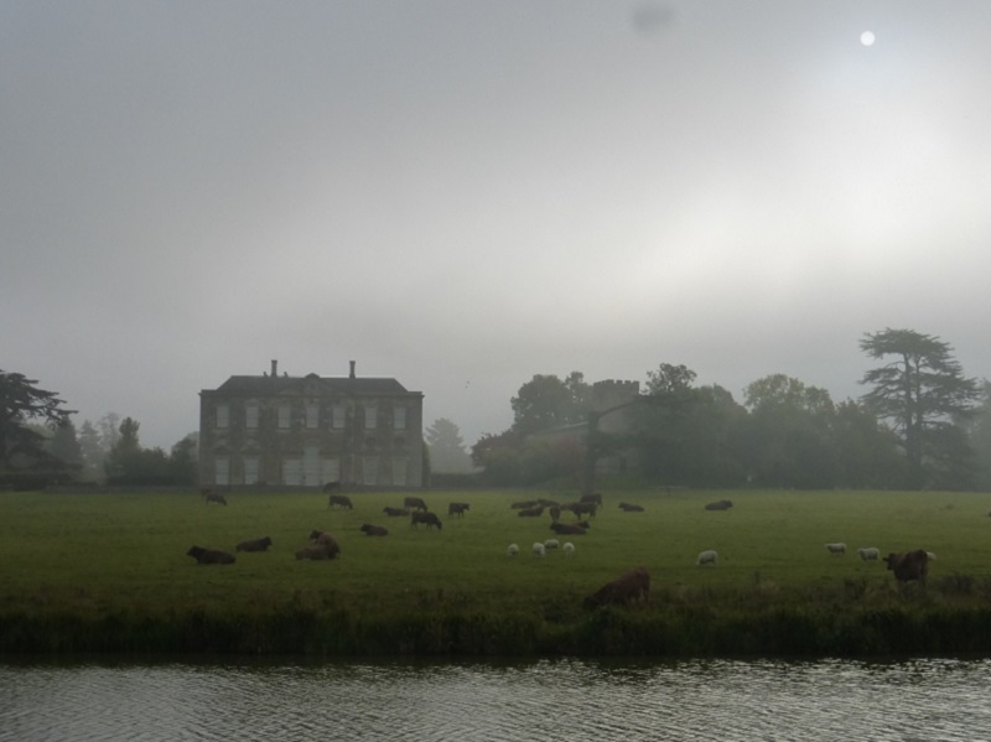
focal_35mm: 49
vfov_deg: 29.6
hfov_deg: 38.9
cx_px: 496
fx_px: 1402
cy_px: 371
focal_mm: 8.5
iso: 160
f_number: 4.2
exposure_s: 1/1300
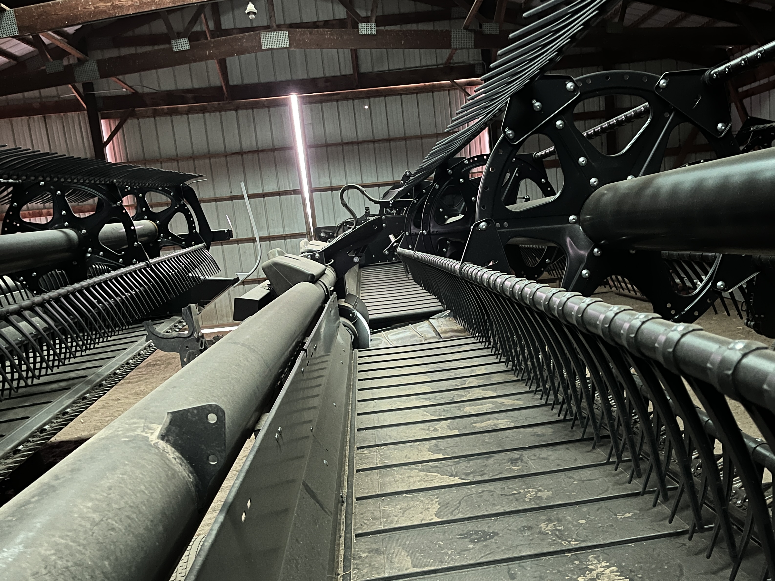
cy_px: 360
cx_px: 406
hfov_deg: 55.3
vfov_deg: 42.6
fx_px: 739
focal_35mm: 33
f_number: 1.6
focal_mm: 5.1
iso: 640
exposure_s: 1/12
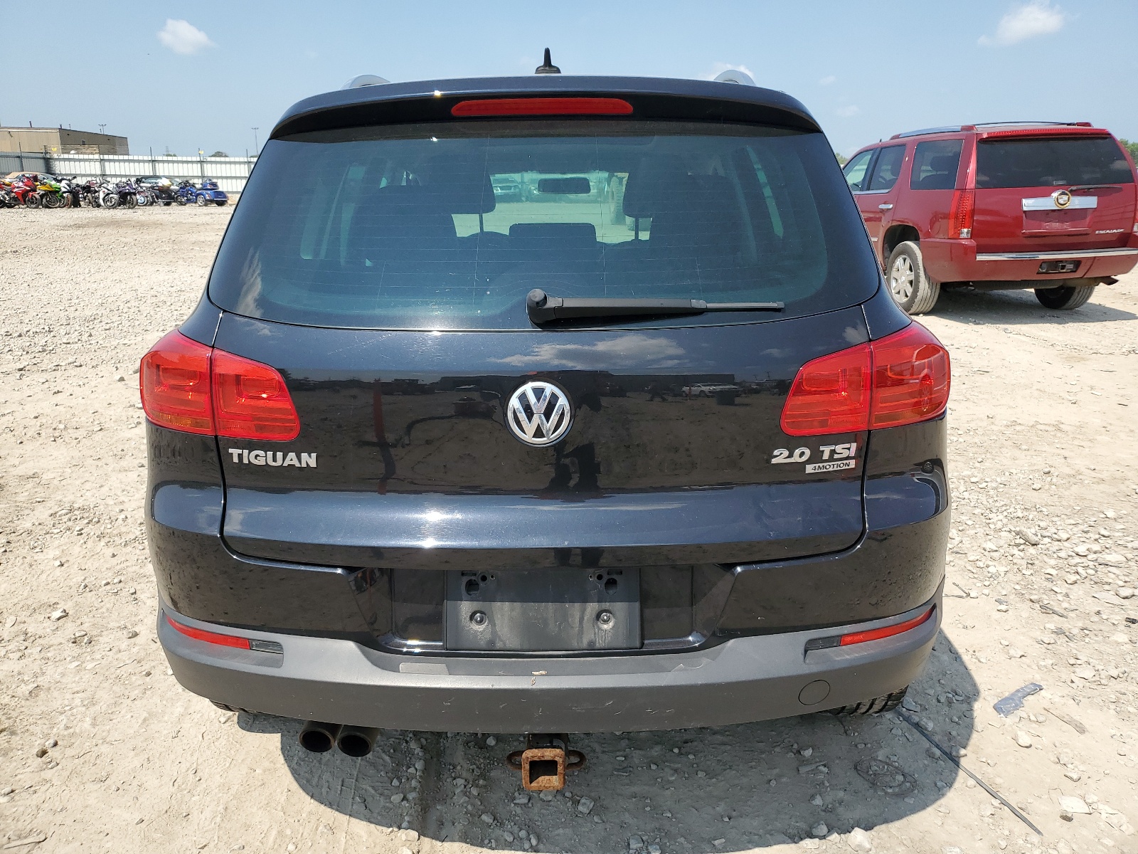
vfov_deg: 53.1
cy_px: 427
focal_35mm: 26
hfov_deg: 67.3
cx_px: 569
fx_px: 855
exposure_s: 1/2500
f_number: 1.5
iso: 50
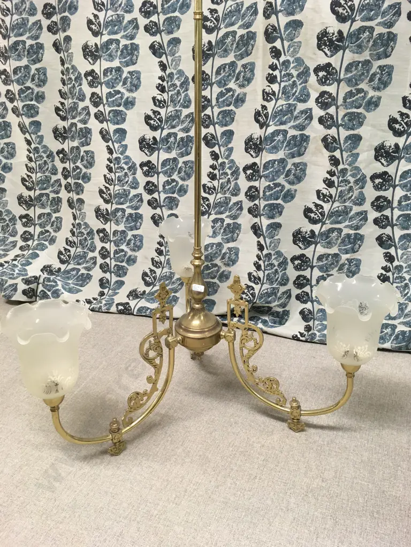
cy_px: 274
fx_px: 459
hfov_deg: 48.2
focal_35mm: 29
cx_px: 206
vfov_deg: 61.7
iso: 125
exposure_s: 1/33
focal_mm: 4.15
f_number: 2.2
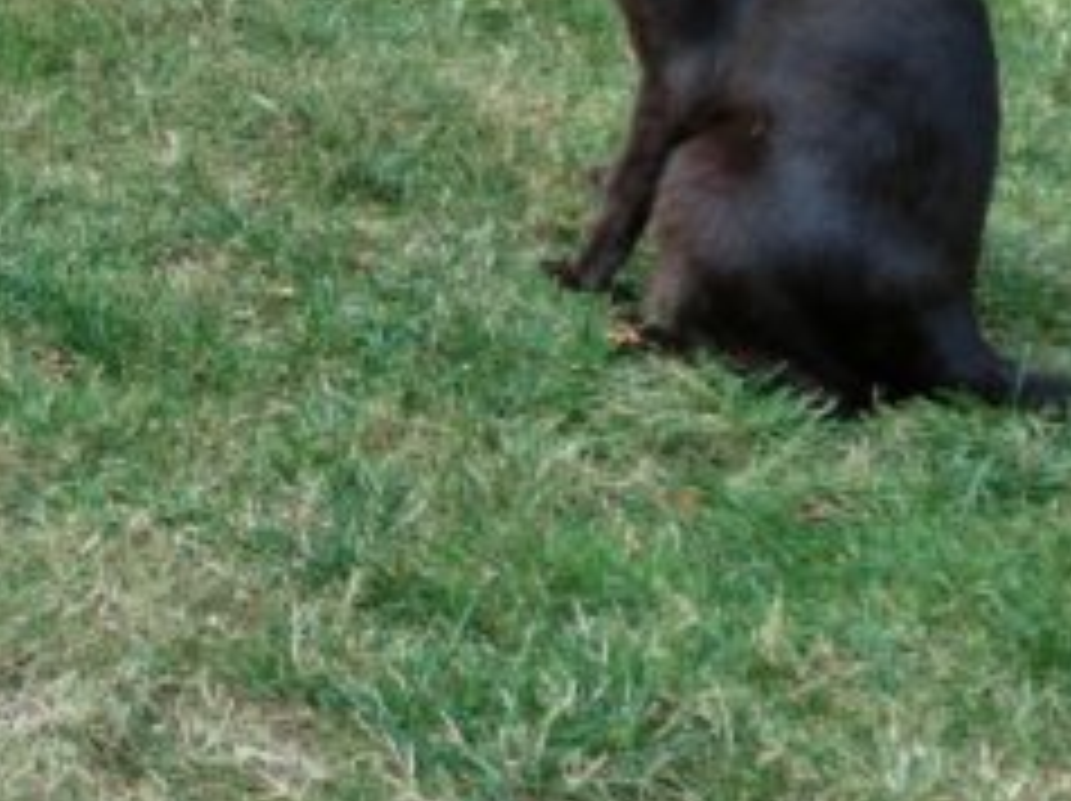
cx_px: -230
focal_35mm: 73
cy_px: 169
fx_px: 2256
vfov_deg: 19.9
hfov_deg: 24.2
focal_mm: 5
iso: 100
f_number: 3
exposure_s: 1/125
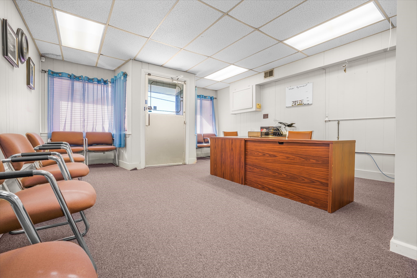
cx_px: 208
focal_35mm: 16
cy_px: 139
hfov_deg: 96.7
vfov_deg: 73.8
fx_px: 185
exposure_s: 1/8
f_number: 8
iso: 100
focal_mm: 16
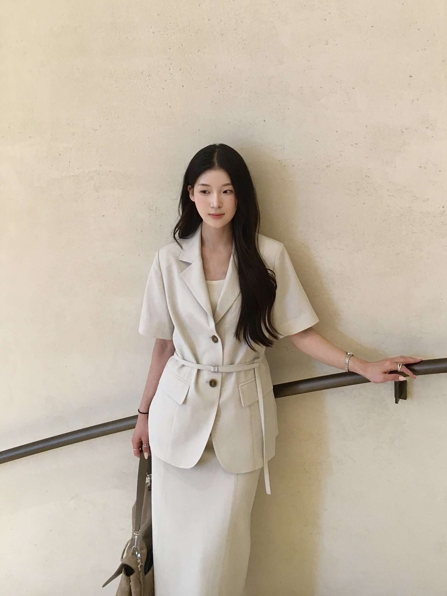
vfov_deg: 61.7
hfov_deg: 48.2
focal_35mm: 29
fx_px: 499
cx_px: 224
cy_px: 298
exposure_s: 1/30
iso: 80
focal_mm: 4.15
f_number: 2.2
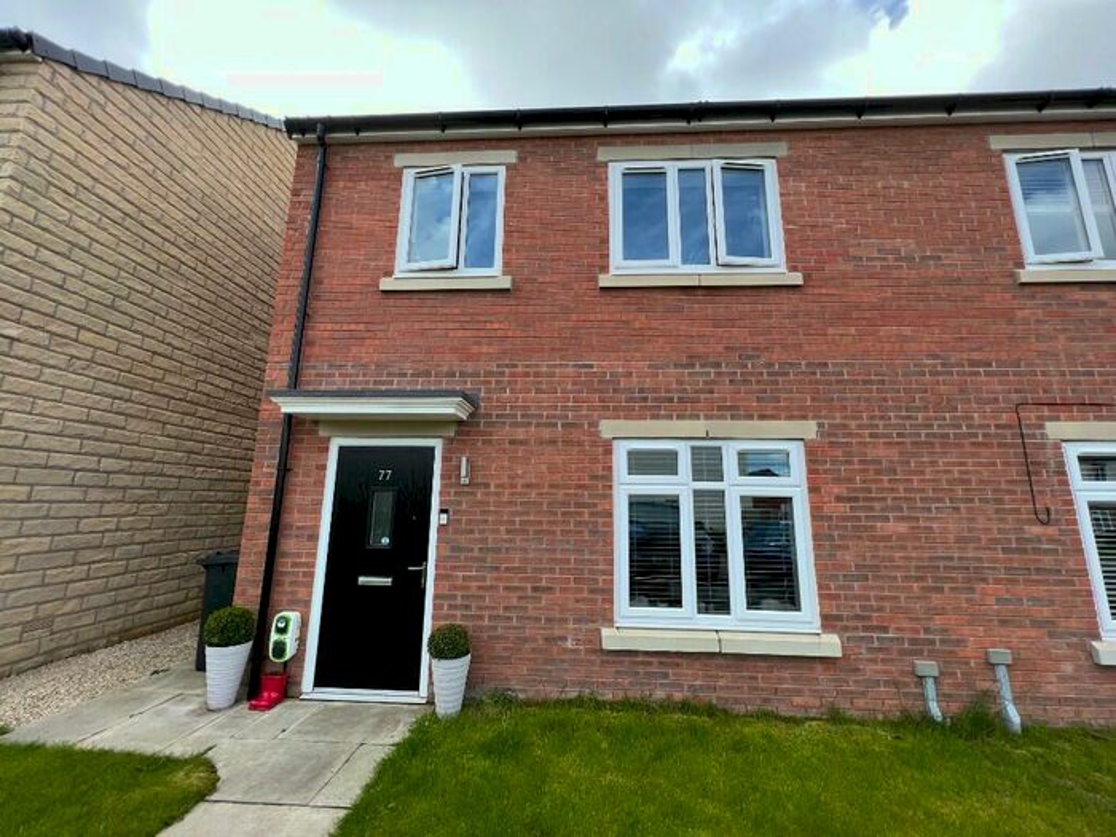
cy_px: 418
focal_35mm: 13
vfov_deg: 89.9
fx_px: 419
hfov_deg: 106.2
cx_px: 558
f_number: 1.8
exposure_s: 1/492
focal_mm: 1.57
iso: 32
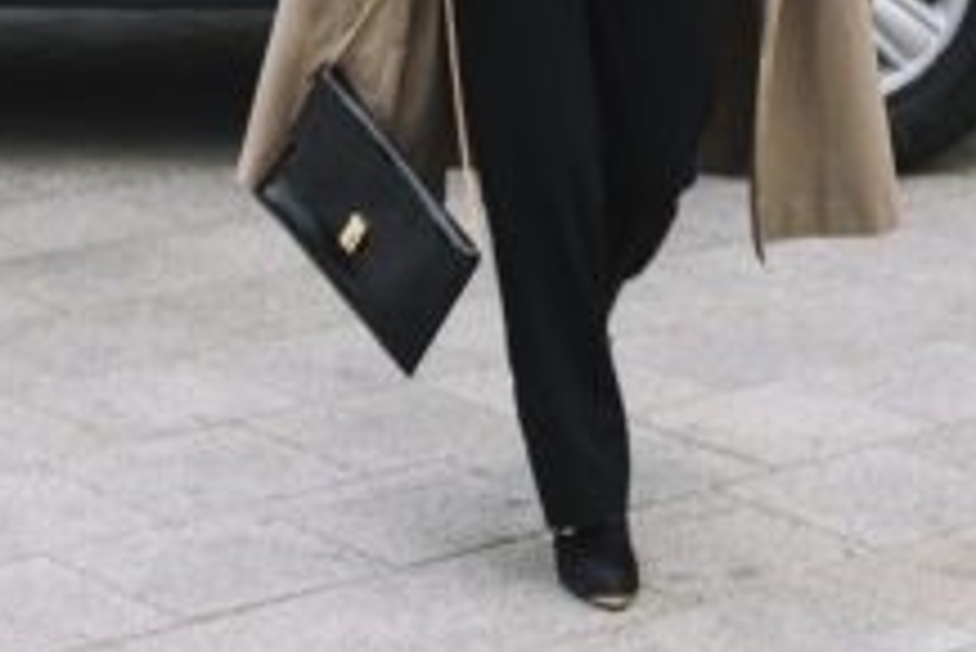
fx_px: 3744
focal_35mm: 138
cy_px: -121
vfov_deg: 9.8
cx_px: 389
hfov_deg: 14.8
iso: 500
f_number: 3.5
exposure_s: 1/160
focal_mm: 50
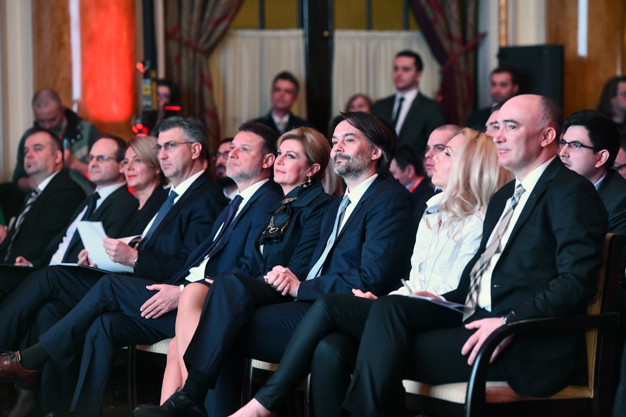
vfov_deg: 10.5
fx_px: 2260
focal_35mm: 130
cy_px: 208
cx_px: 313
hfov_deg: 15.8
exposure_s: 1/60
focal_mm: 130
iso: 2500
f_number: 4
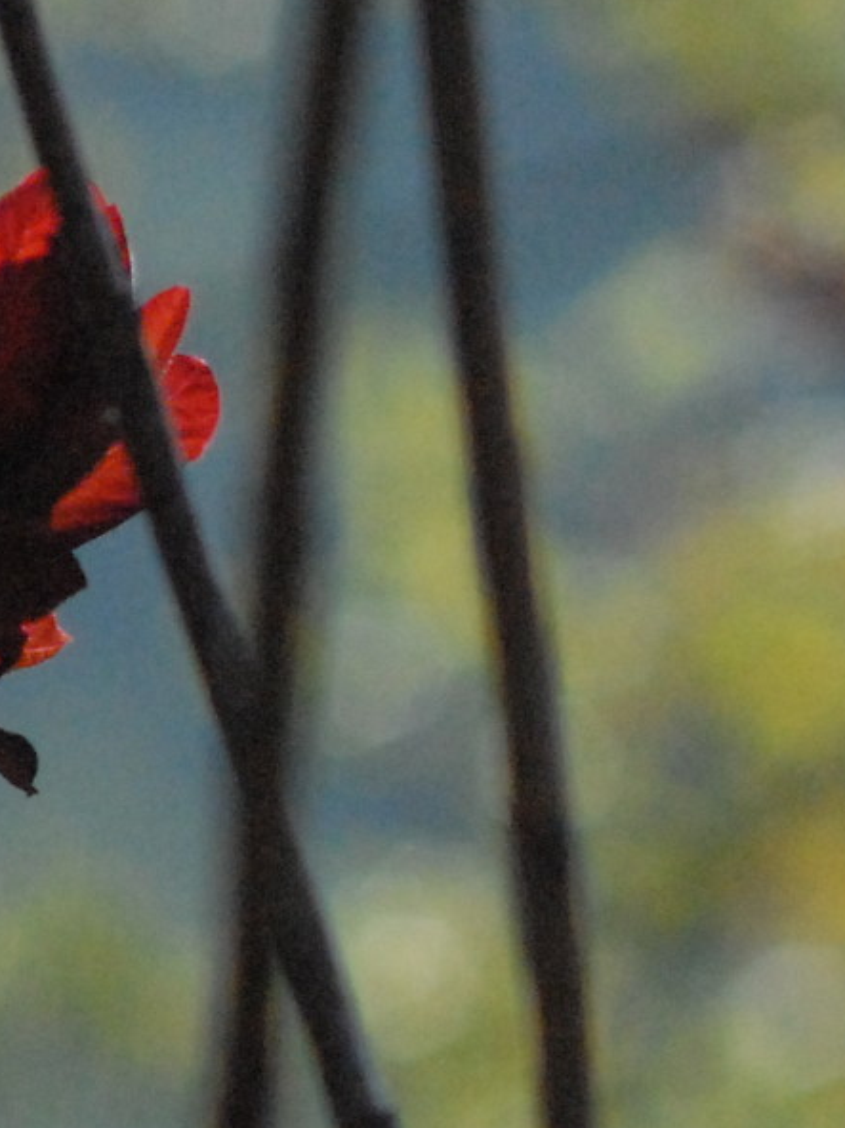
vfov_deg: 1.9
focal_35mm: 1055
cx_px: 1453
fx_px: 34350
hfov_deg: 1.4
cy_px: 620
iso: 1600
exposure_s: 1/8000
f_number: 5.6
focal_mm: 180
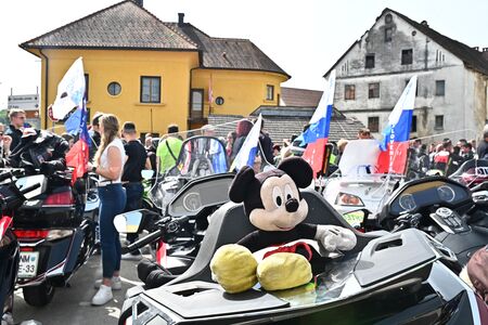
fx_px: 474
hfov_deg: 54.4
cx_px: 244
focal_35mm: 35
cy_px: 162
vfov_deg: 37.9
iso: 1600
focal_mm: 35
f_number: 16
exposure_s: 1/640
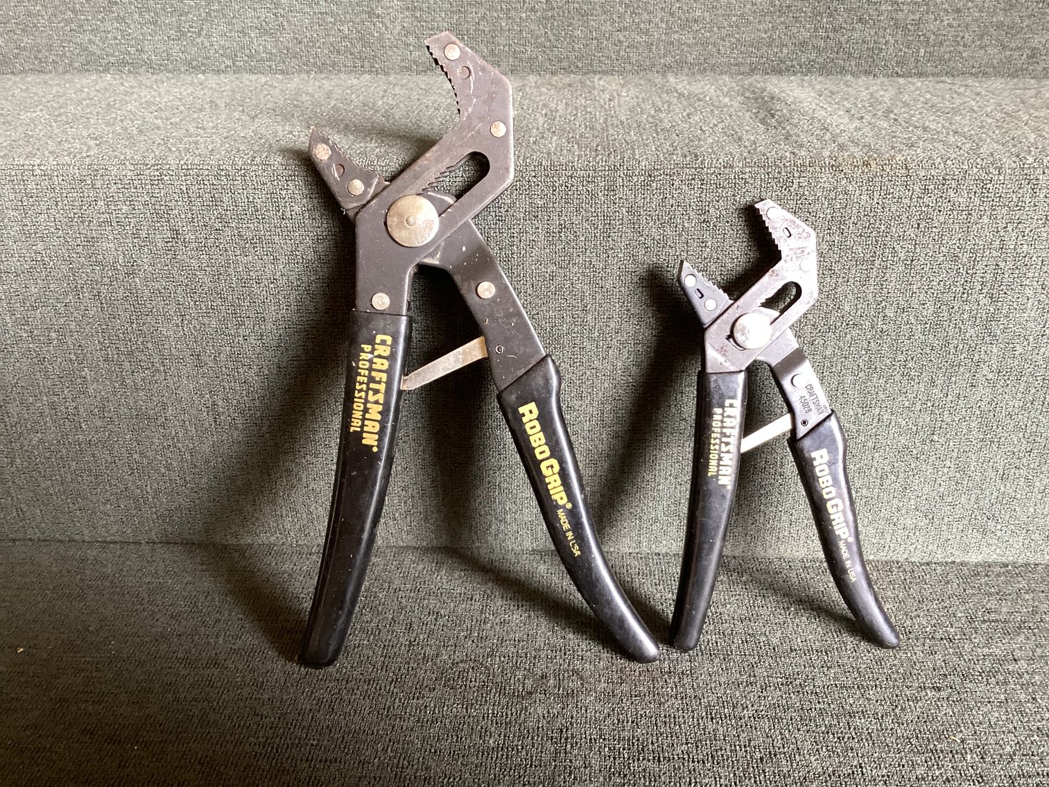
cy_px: 394
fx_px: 939
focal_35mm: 31
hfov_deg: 58.3
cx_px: 524
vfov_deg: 45.4
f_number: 2.4
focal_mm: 3.3
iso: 160
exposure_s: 1/50
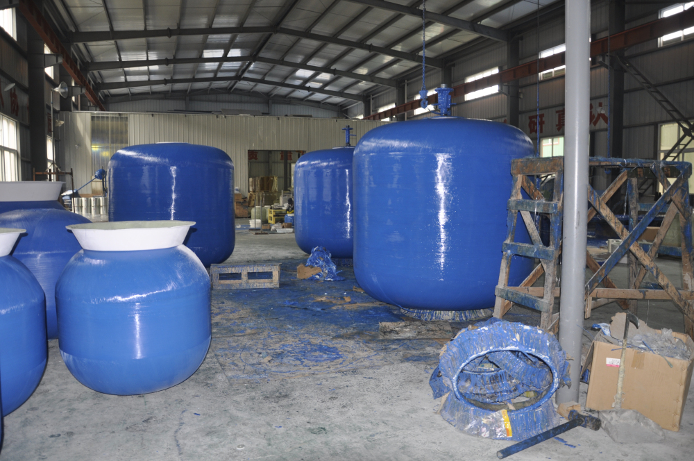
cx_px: 347
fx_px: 520
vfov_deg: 47.8
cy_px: 230
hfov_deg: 67.4
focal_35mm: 27
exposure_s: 1/60
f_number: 3.5
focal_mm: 18
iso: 250
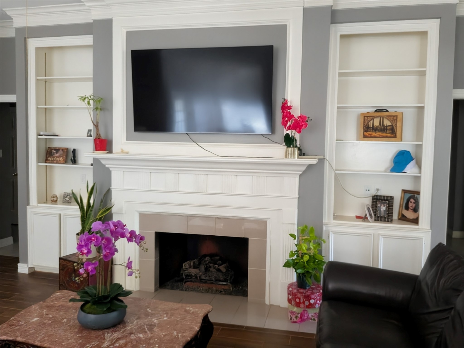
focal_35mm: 24
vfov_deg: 56.8
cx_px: 232
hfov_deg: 71.6
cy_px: 174
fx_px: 322
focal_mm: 4.53
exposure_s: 1/273
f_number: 1.7
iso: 2290
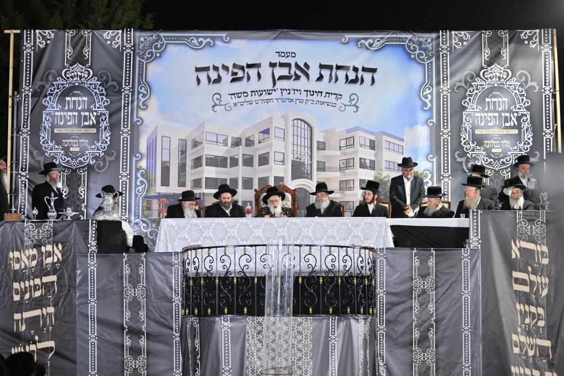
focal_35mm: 70
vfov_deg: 19.5
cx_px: 282
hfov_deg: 28.8
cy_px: 188
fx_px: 1097
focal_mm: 70
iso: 1000
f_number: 2.8
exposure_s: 1/125
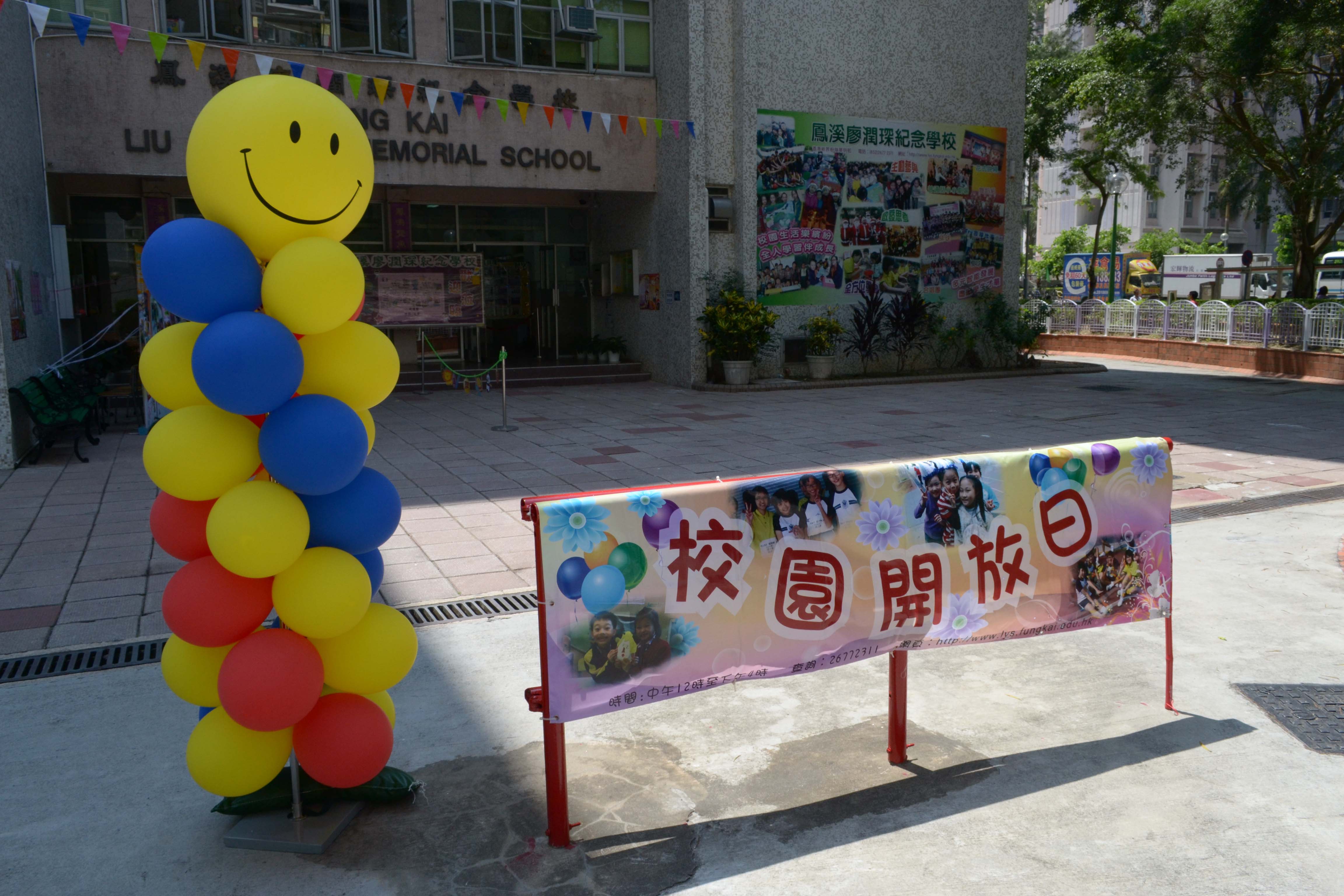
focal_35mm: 27
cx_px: 672
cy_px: 448
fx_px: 1008
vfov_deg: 47.9
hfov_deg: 67.4
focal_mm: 18
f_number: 11
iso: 400
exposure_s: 1/400
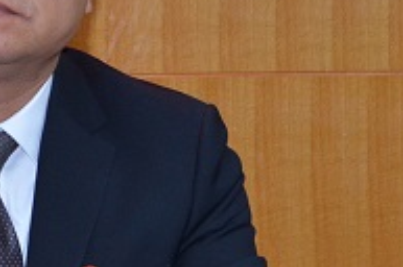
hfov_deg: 10.4
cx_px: 20
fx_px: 2190
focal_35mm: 196
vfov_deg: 7.0
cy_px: 180
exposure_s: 1/60
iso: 1000
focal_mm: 32
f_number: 4.8
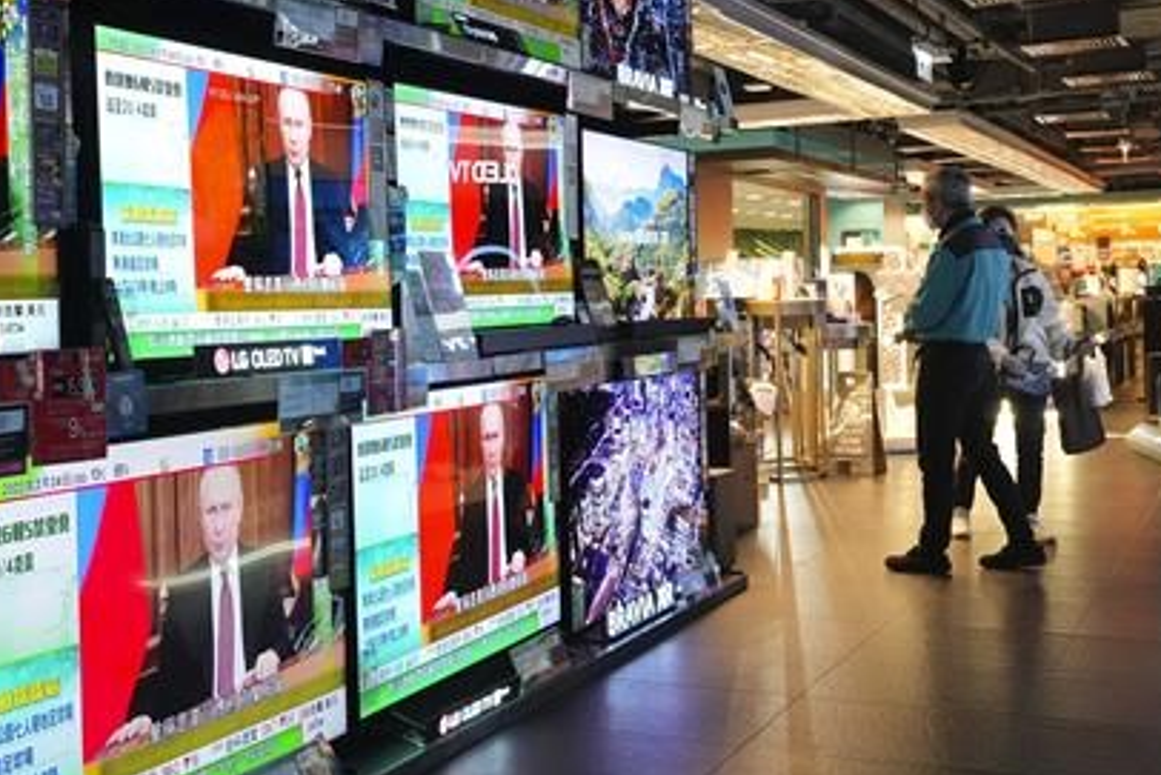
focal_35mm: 48
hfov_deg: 39.7
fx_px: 1548
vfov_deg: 28.1
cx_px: 257
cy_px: 326
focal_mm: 20
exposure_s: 1/125
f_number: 5.6
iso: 4000
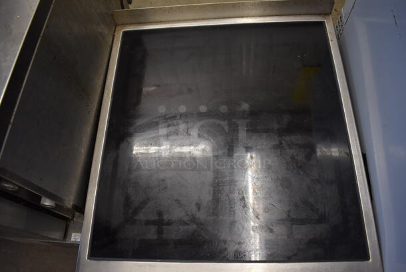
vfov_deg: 48.0
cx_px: 203
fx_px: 305
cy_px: 136
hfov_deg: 67.3
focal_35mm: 27
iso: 900
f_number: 3.5
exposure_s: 1/125
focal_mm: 18
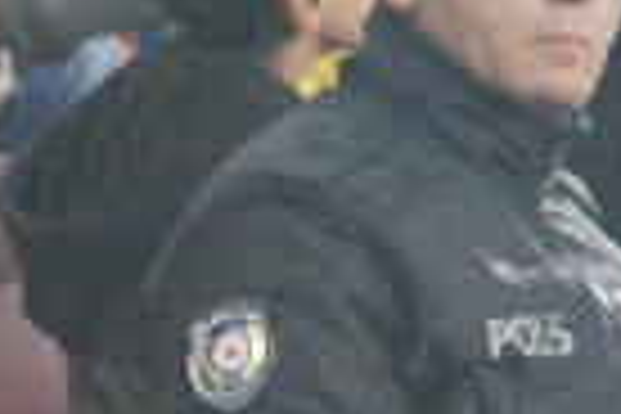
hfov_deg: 1.4
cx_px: -256
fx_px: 26303
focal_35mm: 1525
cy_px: 695
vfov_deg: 0.9
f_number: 6.3
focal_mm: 175
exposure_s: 1/80
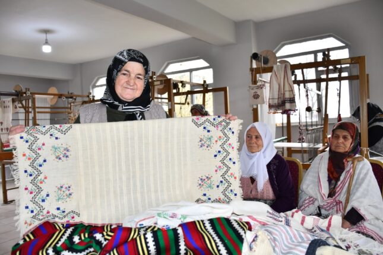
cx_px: 192
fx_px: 287
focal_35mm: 27
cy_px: 128
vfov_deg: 47.9
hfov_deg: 67.4
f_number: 3.5
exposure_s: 1/125
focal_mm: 18
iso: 400
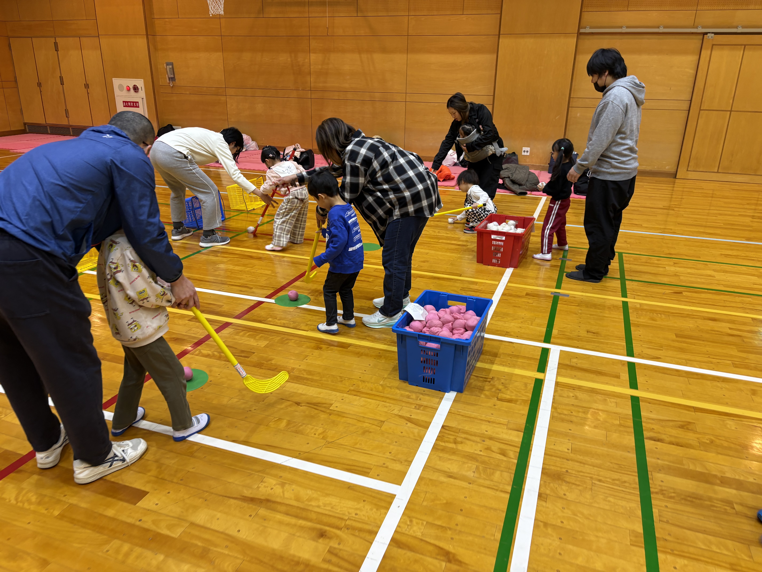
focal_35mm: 26
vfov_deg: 53.1
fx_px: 572
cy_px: 286
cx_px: 381
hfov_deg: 67.3
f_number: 1.6
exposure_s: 1/60
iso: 80
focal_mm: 5.96
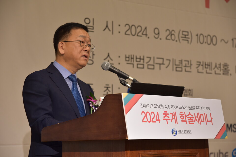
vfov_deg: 13.0
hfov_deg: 19.5
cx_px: 118
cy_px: 78
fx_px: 688
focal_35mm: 105
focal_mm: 70
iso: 400
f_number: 4
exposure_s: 1/60
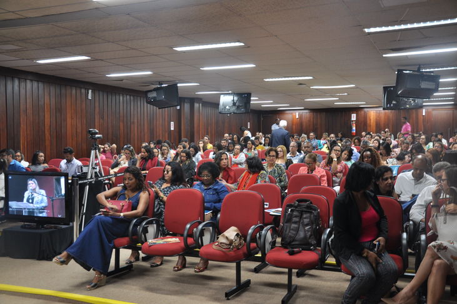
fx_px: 476
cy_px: 152
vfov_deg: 35.4
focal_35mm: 38
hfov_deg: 51.3
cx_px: 228
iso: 450
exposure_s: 1/15
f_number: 4
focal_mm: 25
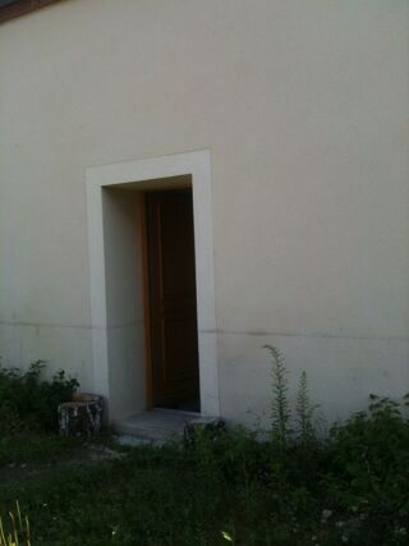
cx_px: 204
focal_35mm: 35
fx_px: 552
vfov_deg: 52.6
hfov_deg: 40.7
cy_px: 273
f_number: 2.8
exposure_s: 1/403
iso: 64
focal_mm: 3.85
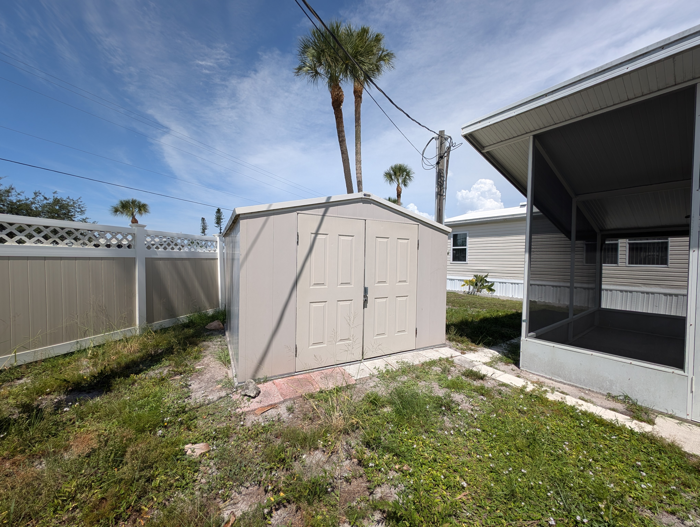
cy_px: 264
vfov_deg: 94.6
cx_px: 350
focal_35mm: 12
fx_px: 243
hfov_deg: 110.5
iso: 44
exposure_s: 1/2933
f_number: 1.95
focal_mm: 2.23
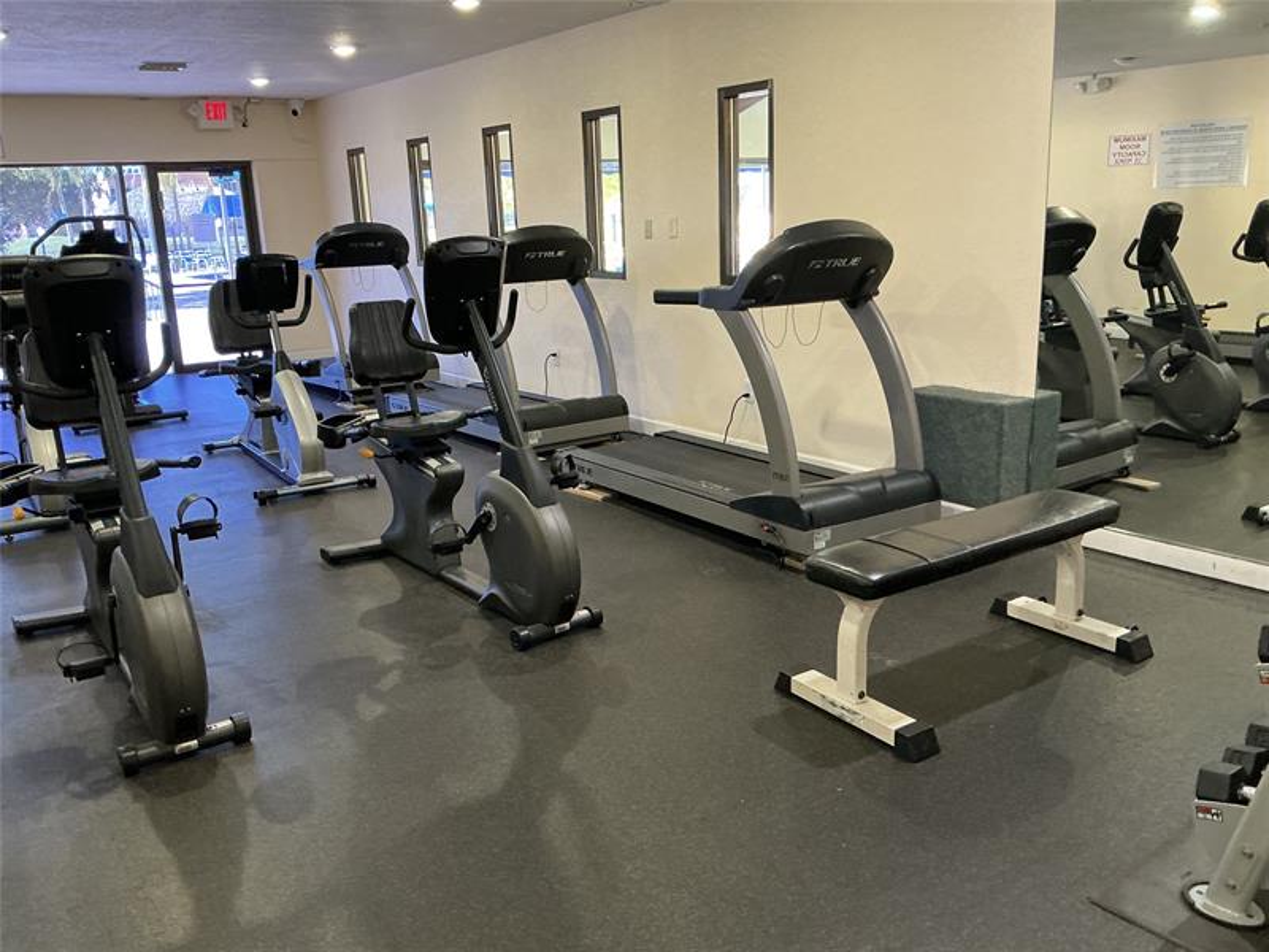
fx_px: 1063
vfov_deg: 48.2
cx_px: 634
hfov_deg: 61.7
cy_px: 476
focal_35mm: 29
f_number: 1.8
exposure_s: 1/60
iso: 250
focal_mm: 3
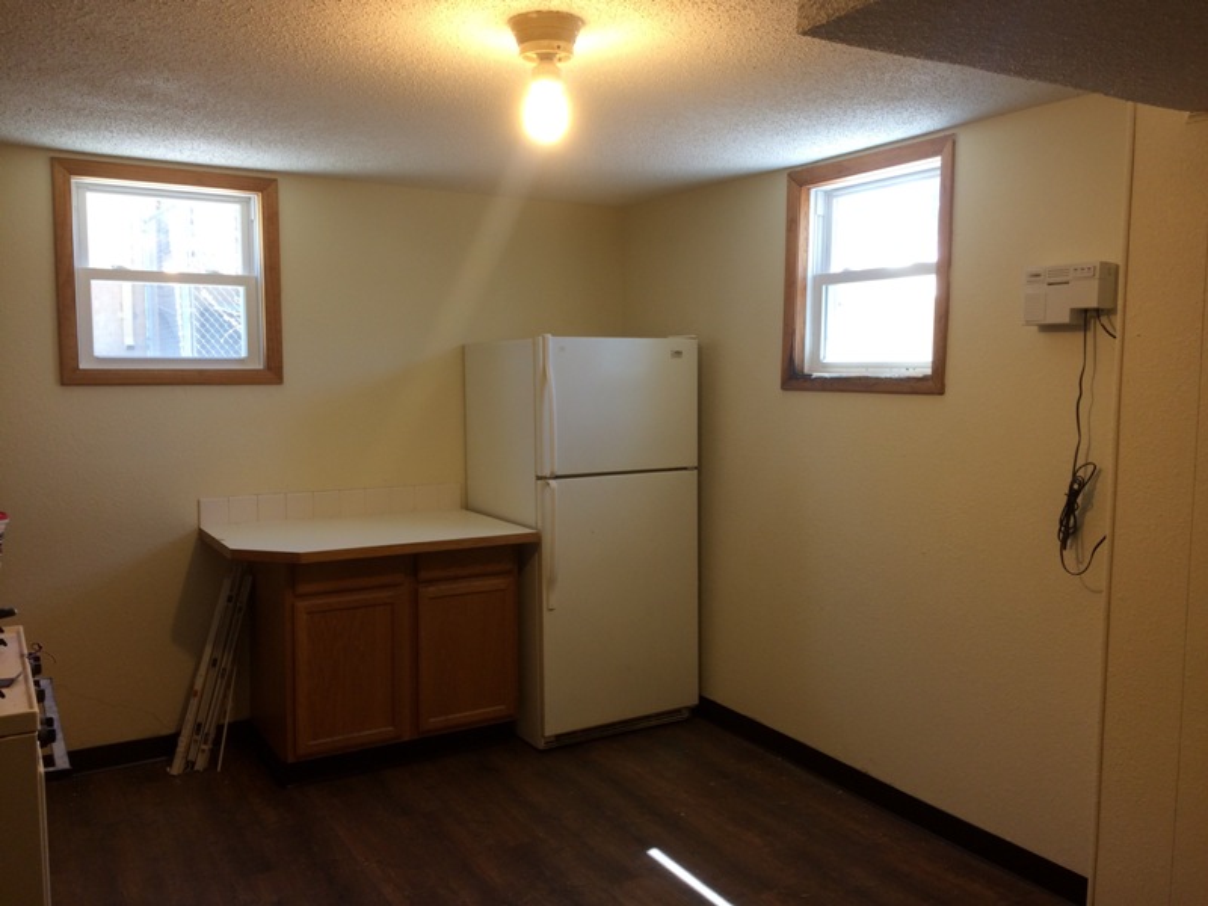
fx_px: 1012
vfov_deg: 48.2
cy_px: 453
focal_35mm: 29
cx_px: 604
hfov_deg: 61.7
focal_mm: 4.15
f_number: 2.2
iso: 32
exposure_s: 1/40
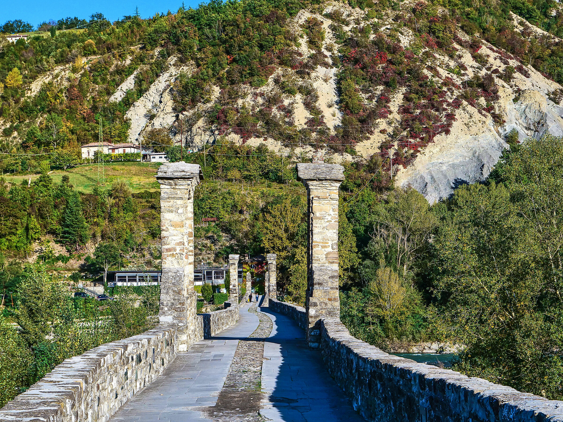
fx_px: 1236
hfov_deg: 25.7
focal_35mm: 76
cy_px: 211
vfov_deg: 19.4
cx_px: 282
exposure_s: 1/640
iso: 200
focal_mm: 38
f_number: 8
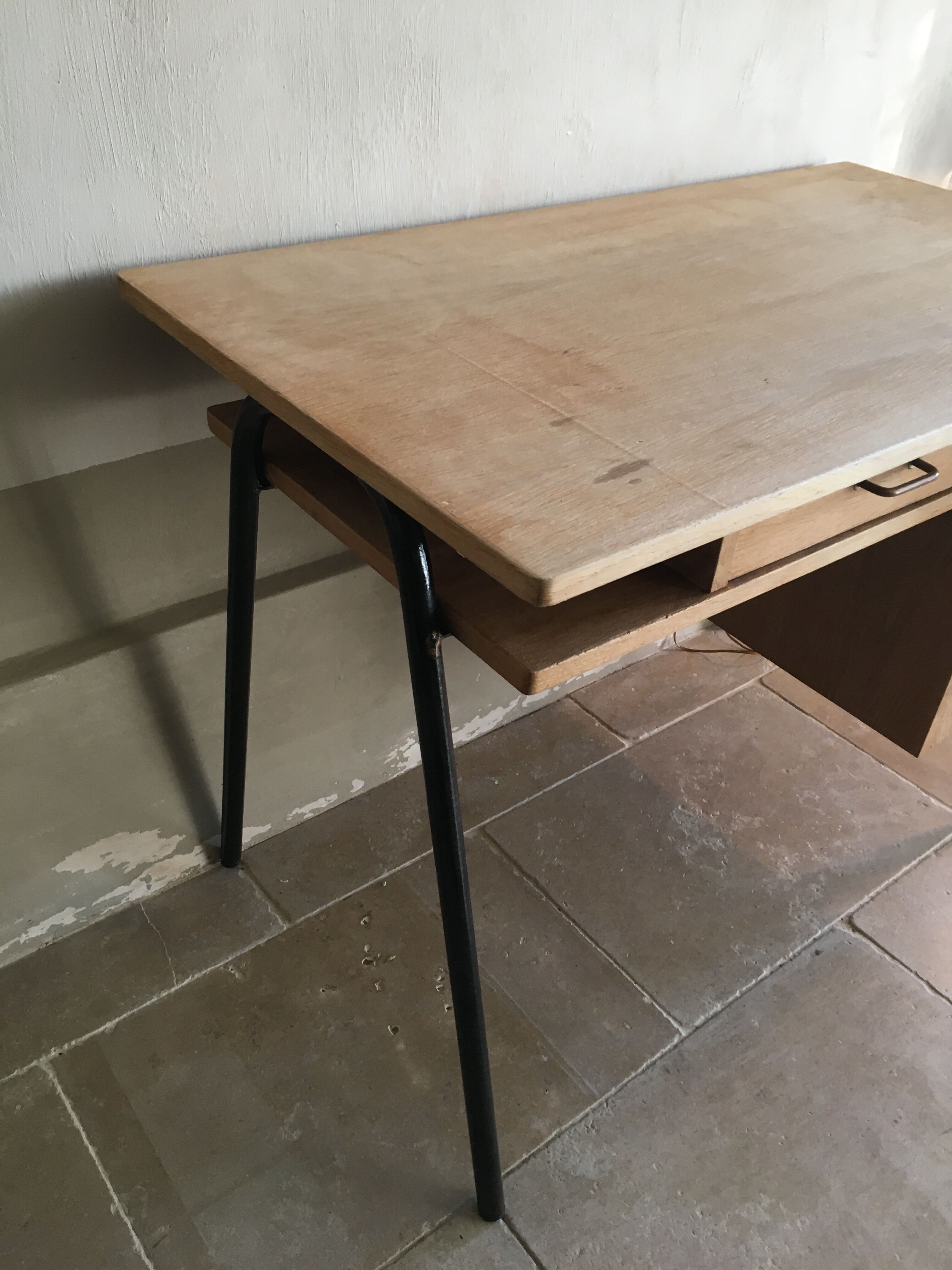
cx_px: 476
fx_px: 1063
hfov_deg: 48.2
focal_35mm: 29
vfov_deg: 61.7
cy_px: 635
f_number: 2.2
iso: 100
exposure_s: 1/33
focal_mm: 4.15
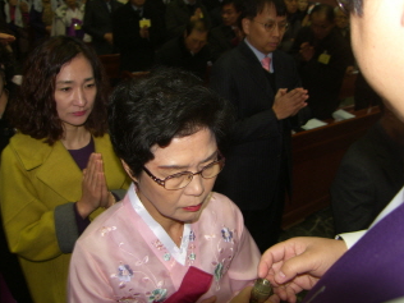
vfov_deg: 45.4
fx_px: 362
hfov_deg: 58.3
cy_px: 143
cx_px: 220
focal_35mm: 31
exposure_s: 1/30
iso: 50
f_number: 2.2
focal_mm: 7.4
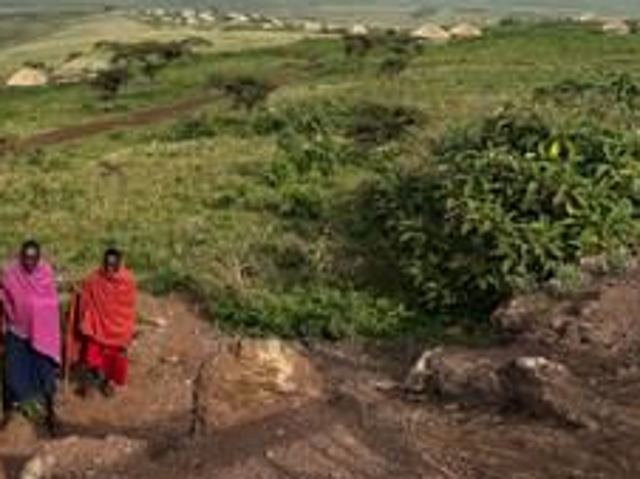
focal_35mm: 51
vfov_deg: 28.4
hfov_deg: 34.9
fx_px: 942
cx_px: 37
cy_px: 187
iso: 80
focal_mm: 6.76
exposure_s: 1/3096
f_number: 1.78
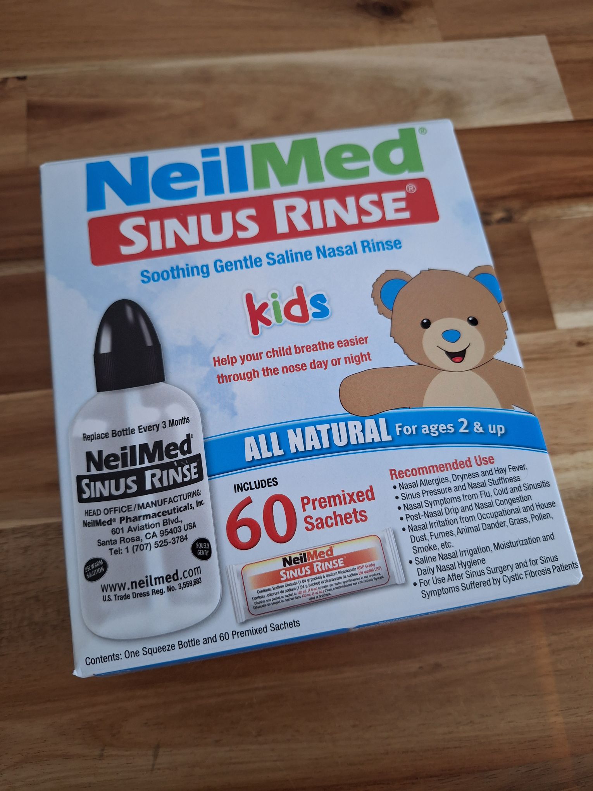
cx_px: 296
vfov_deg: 73.9
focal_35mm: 23
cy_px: 396
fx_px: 525
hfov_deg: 58.9
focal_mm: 5.54
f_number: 1.8
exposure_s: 1/33
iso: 320
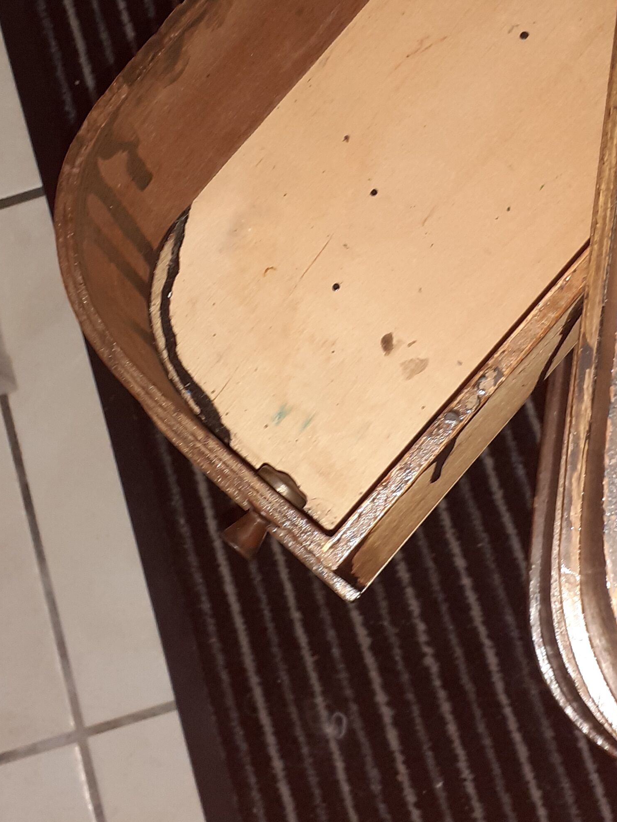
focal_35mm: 56
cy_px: 343
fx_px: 1331
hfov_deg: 26.1
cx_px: 307
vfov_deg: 34.3
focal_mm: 3.6
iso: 1000
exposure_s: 1/20
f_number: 1.9
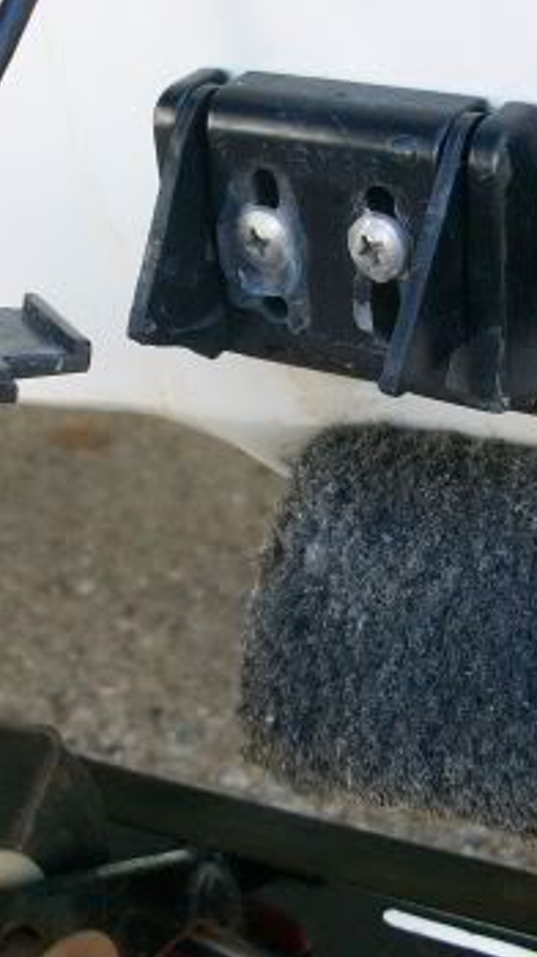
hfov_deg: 17.7
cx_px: 219
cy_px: 326
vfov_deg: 30.8
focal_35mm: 68
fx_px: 1723
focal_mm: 5.7
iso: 80
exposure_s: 1/116
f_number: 2.8
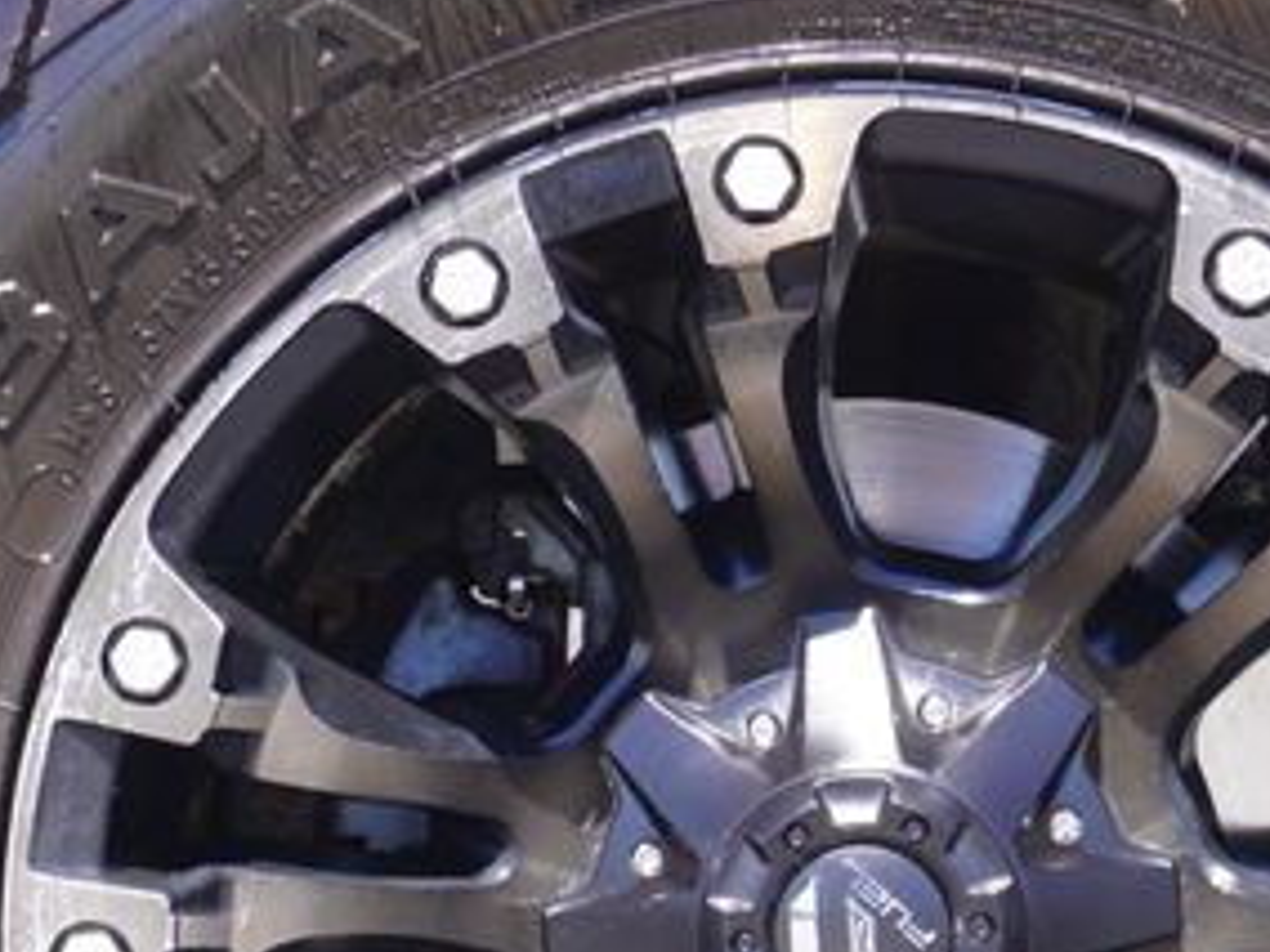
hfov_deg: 15.7
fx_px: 4586
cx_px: 814
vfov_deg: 11.8
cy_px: 849
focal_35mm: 125
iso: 100
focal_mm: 24
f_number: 6.3
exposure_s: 1/100
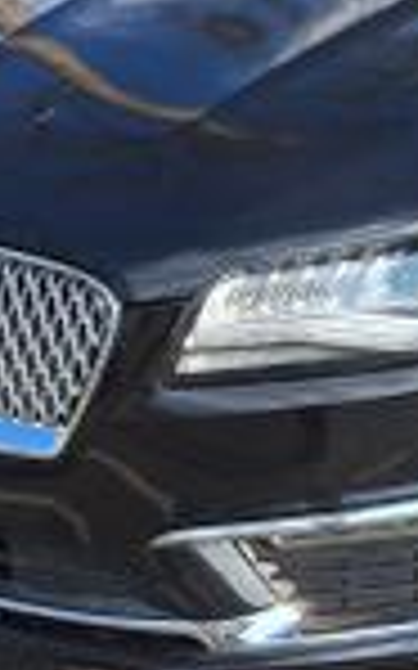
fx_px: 1697
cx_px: 396
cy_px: 162
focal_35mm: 93
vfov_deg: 22.1
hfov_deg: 13.9
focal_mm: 3.98
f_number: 1.8
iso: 25
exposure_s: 1/320
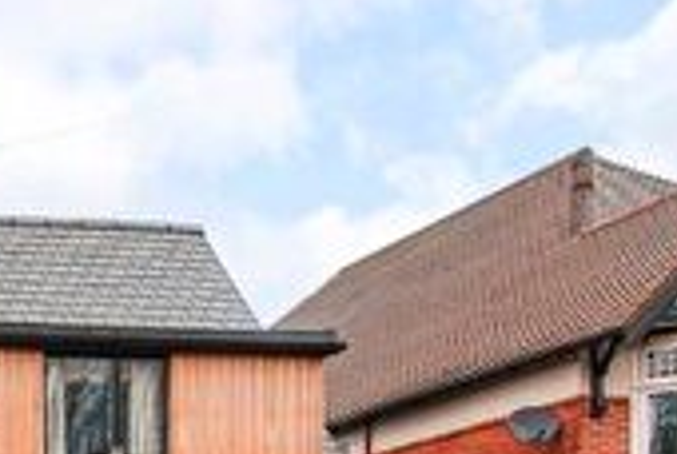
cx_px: -386
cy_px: 693
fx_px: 1394
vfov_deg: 16.7
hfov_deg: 21.8
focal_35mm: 74
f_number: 9
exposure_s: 1/160
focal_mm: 18
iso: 320
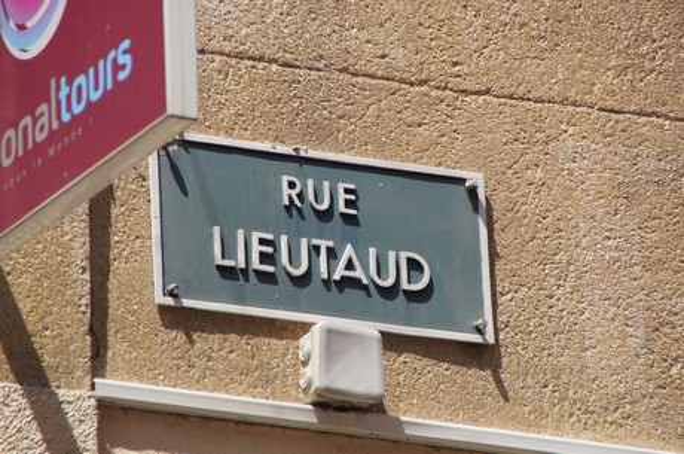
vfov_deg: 4.6
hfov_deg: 6.9
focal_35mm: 300
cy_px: 227
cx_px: 342
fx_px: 5690
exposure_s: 1/320
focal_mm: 200
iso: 100
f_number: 6.3
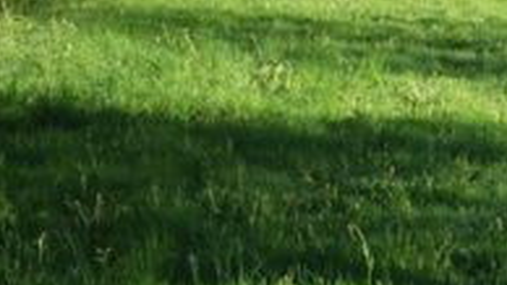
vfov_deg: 9.5
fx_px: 1667
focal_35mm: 124
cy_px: -118
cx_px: 719
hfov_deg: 16.1
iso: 64
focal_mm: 6.1
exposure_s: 1/160
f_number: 4.6
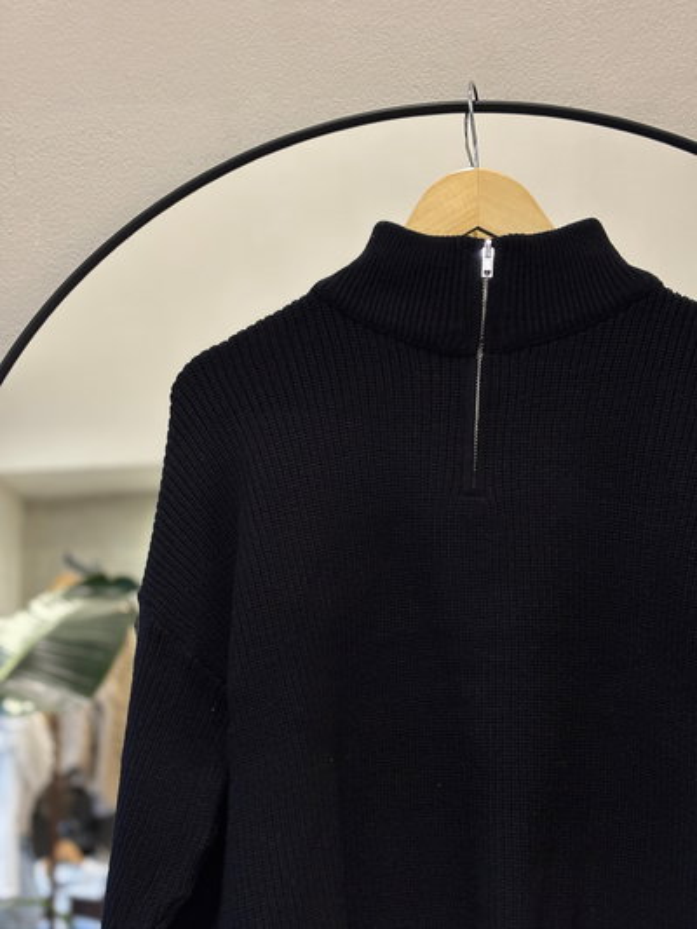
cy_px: 464
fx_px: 1395
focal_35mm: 52
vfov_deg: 36.8
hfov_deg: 28.0
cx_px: 348
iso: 100
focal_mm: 5.96
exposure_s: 1/50
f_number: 1.6
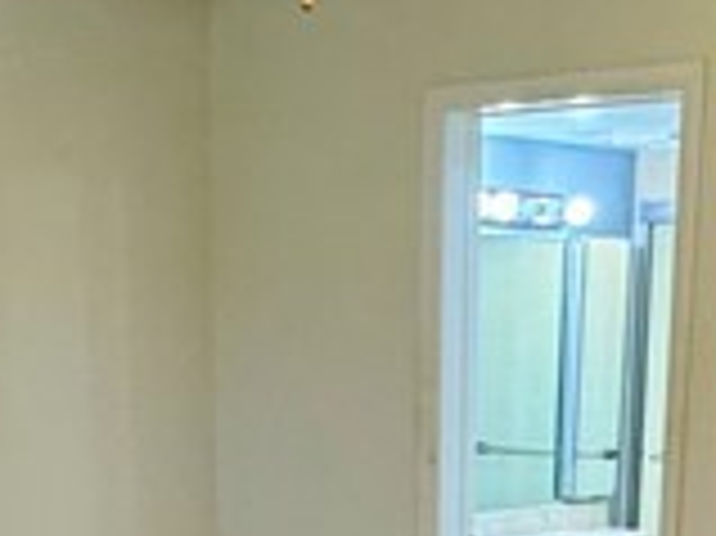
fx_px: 1860
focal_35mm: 90
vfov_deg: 15.1
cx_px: 216
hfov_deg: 21.7
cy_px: 824
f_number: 2.2
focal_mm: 2.22
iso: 320
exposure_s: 1/60
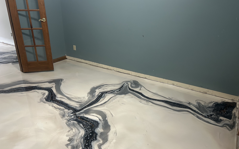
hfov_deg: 66.5
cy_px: 84
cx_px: 120
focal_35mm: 28
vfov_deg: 44.4
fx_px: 182
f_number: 1.5
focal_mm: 5.7
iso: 200
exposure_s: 1/60
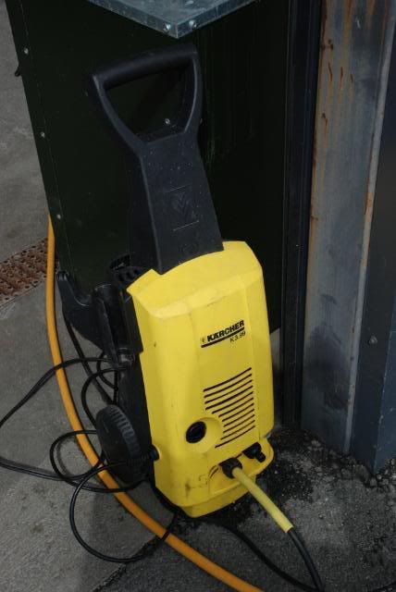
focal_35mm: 57
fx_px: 938
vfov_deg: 35.0
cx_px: 198
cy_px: 296
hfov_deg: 23.8
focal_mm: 38
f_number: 11
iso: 400
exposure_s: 1/500
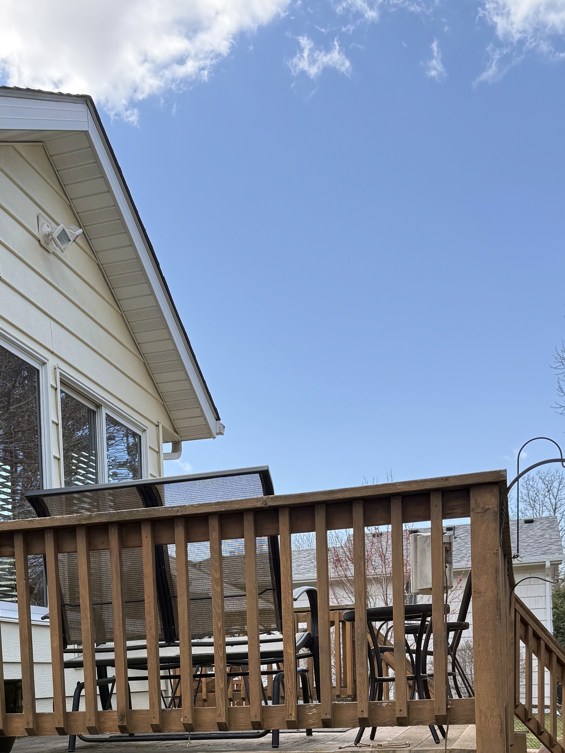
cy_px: 684
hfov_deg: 31.9
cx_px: 182
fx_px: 979
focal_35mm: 45
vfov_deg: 39.0
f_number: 1.78
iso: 80
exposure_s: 1/1005
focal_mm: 6.76
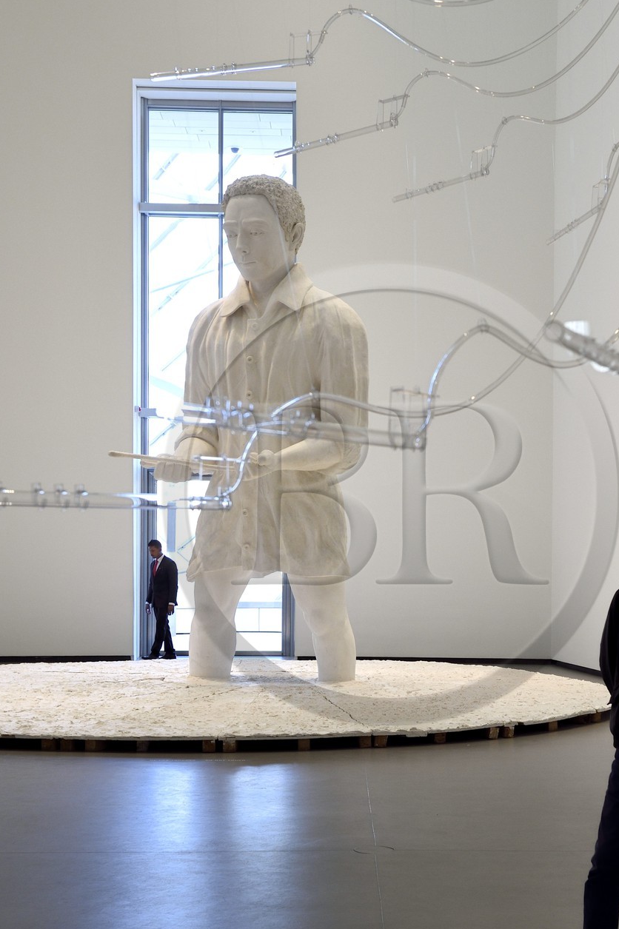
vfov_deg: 38.9
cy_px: 494
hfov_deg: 26.4
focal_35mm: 51
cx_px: 389
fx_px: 1316
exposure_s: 1/50
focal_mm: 40
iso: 640
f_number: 6.3
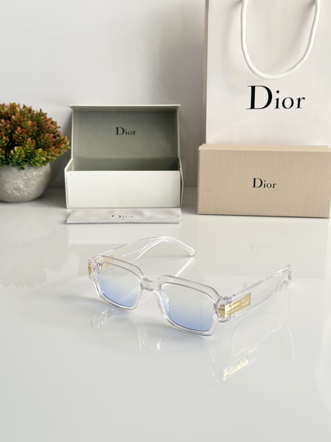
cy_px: 221
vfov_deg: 39.7
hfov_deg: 30.3
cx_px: 166
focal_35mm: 48
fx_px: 612
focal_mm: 6.86
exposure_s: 1/106
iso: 80
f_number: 1.78
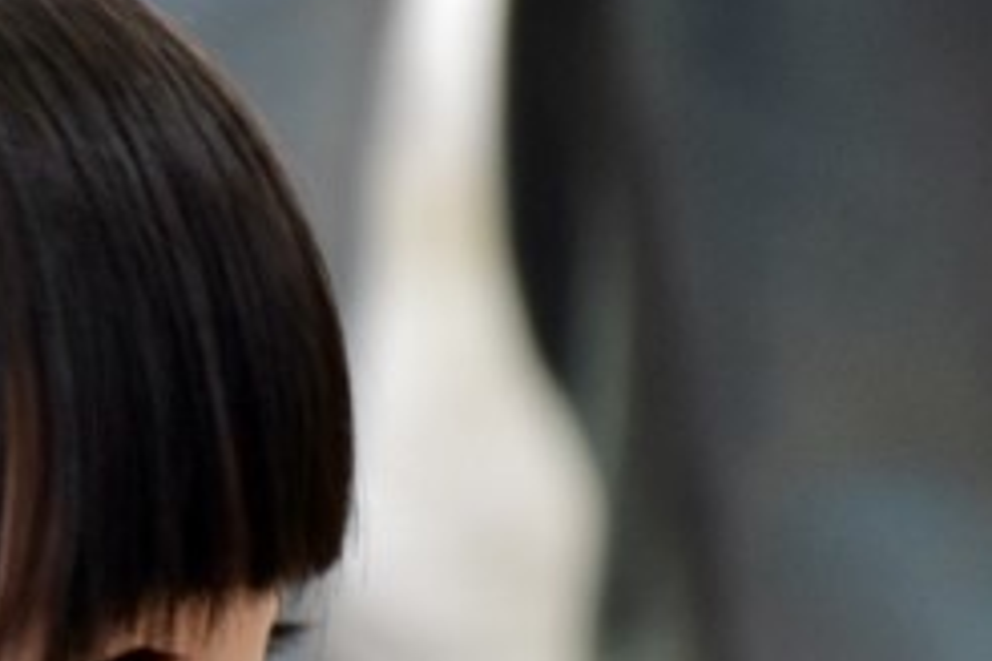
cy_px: 1129
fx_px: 30199
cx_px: -48
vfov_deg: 1.3
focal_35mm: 1096
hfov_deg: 1.9
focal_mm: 200
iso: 800
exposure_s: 1/40
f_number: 6.3
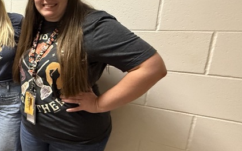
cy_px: 72
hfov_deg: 40.9
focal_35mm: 36
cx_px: -36
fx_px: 237
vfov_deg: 35.4
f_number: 2.2
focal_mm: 2.22
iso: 800
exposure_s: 1/60
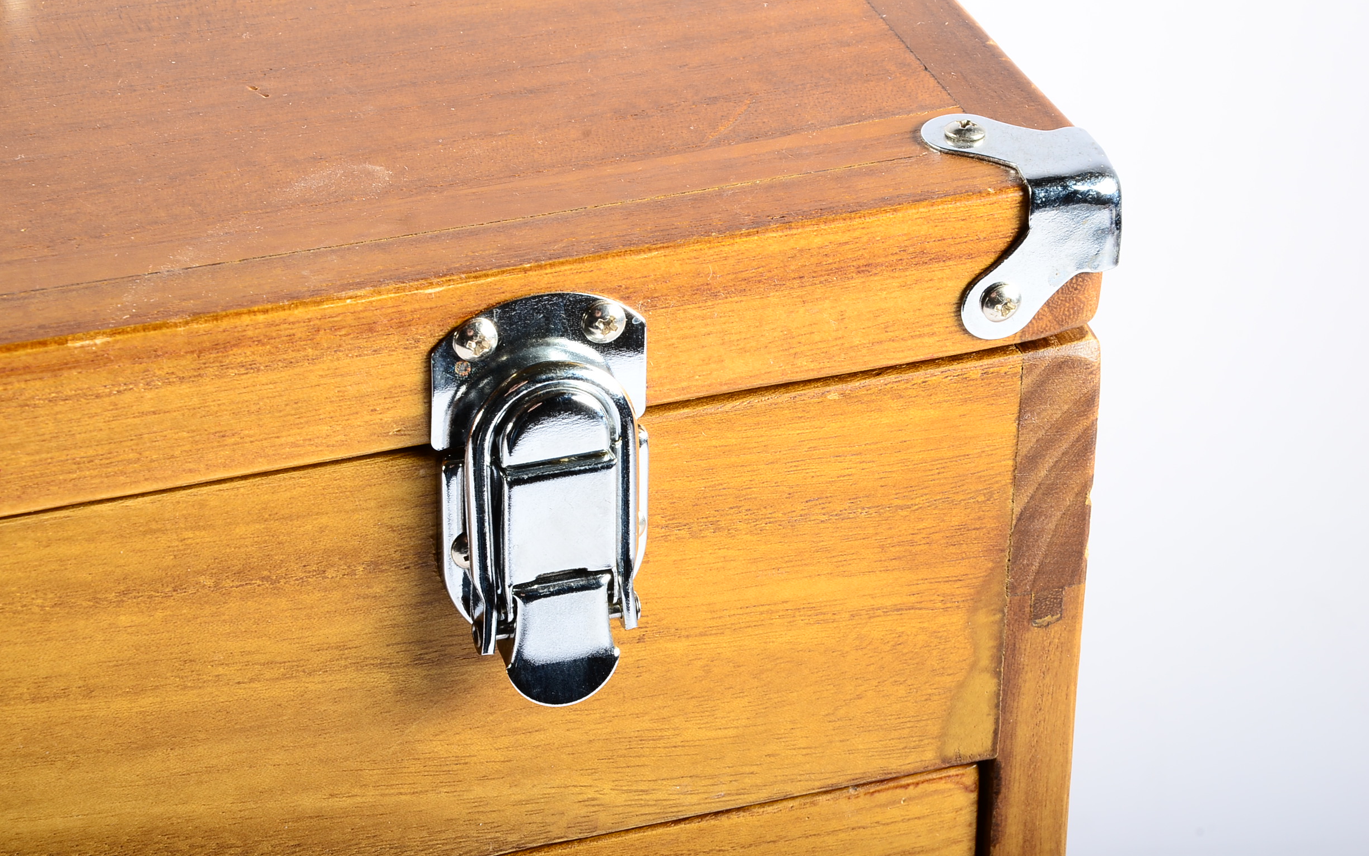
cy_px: 424
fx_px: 4589
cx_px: 689
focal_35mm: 123
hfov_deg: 17.0
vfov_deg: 10.7
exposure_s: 1/250
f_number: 14
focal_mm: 80
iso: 200
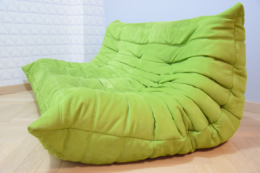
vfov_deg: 35.5
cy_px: 86
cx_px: 130
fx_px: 271
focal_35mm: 38
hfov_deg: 51.3
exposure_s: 1/25
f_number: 4
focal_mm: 25
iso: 6400
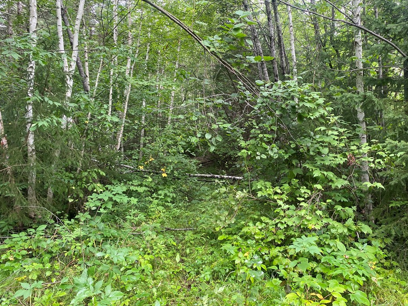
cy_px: 169
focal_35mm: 29
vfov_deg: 48.2
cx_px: 225
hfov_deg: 61.5
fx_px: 342
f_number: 1.8
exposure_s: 1/121
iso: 125
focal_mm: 4.25
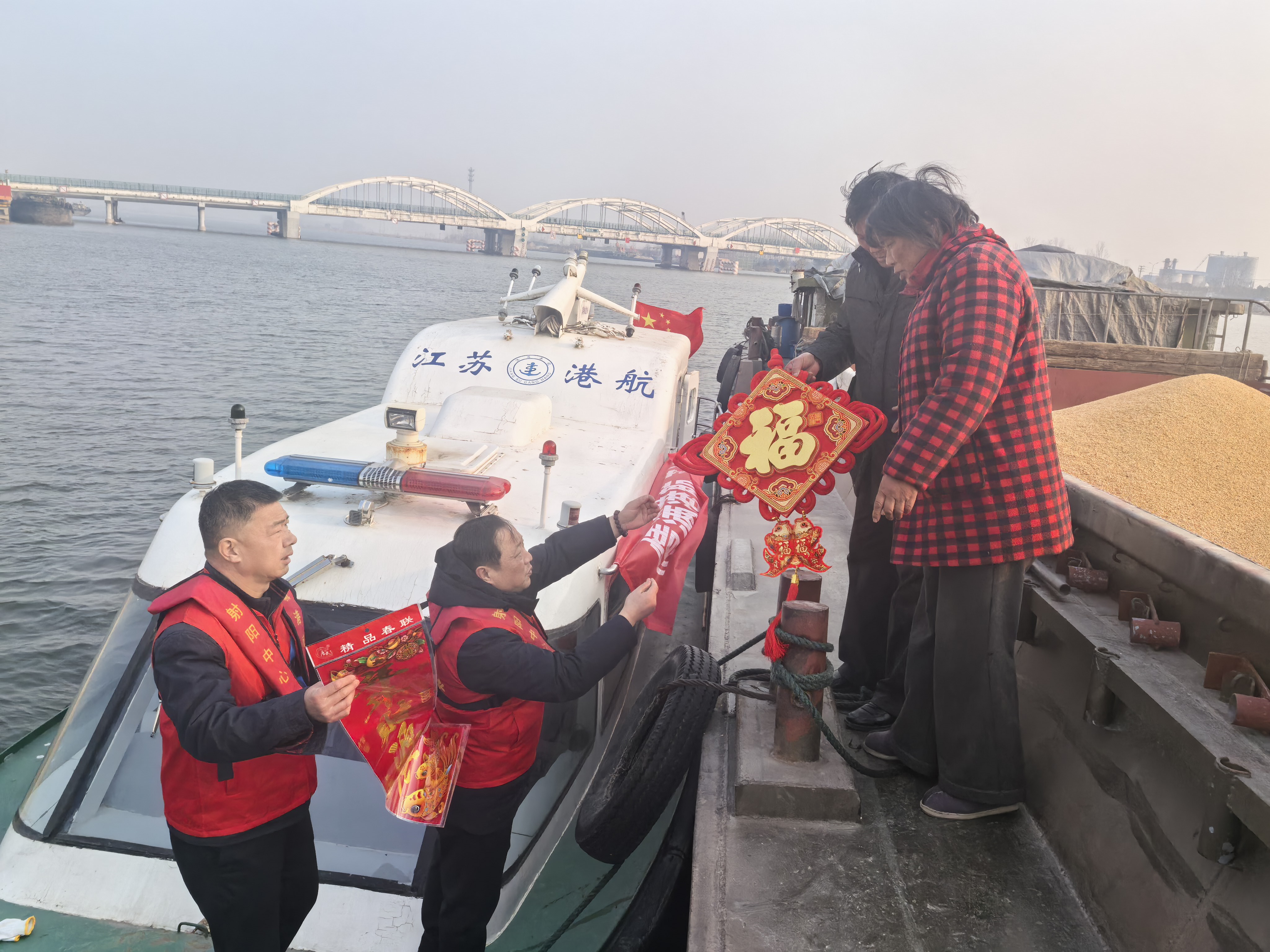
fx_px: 991
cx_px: 635
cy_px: 476
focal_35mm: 27
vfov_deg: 51.4
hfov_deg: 65.3
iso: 160
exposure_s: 1/1295
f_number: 4
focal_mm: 5.75
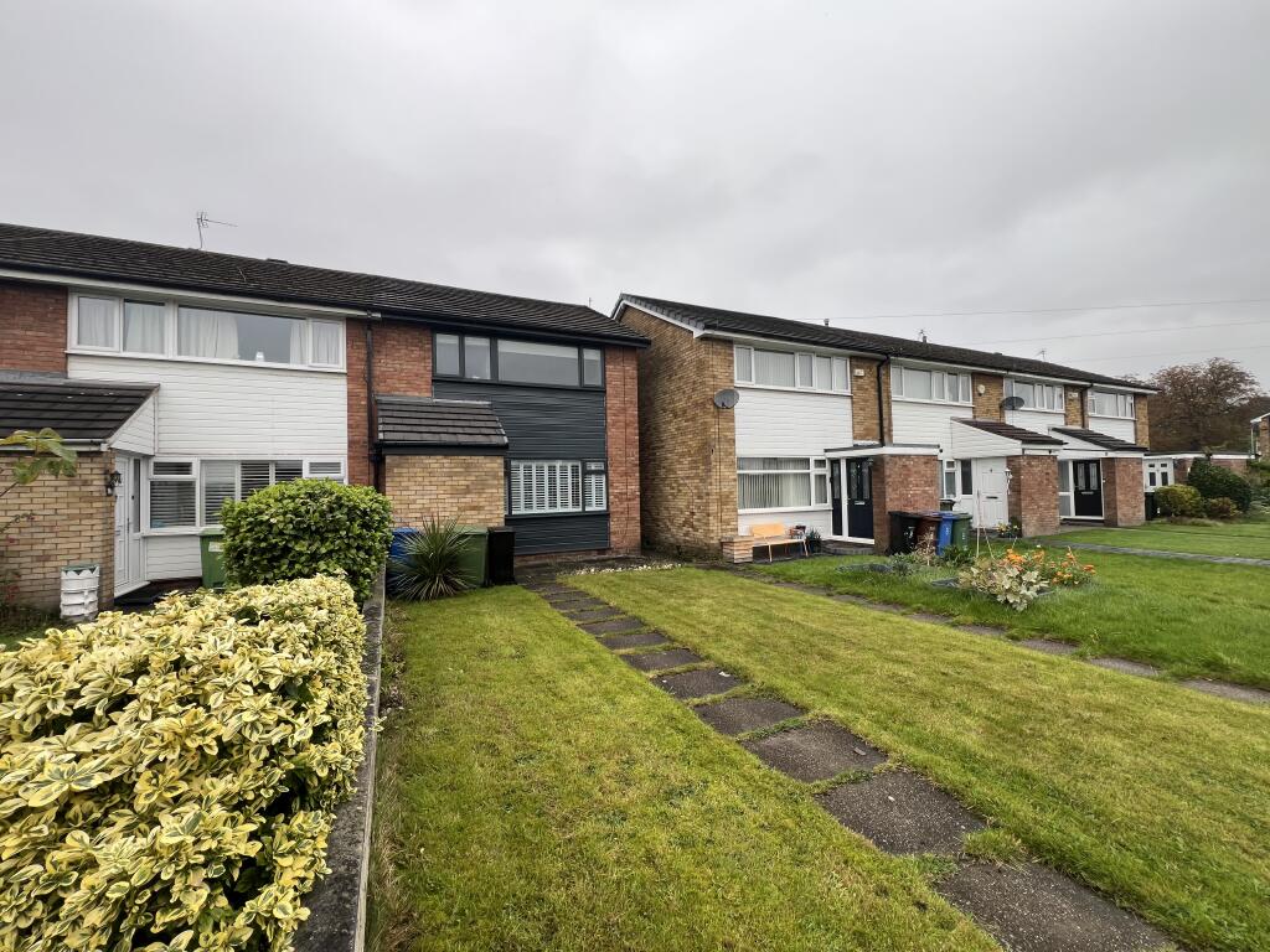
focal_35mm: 13
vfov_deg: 89.9
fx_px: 477
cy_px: 476
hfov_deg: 106.2
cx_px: 635
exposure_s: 1/259
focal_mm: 1.57
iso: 32
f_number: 1.8
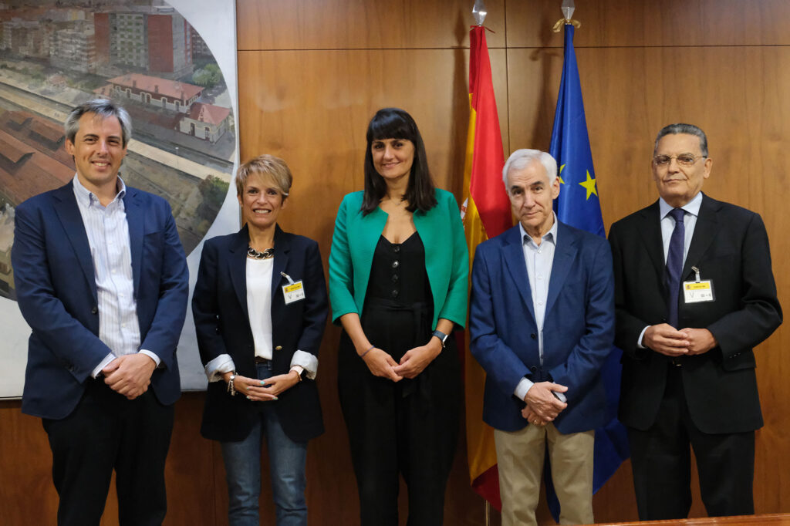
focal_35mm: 40
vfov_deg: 33.4
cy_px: 263
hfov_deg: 48.5
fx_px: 877
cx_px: 395
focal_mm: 26.6
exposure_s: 1/125
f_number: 7.1
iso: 12800
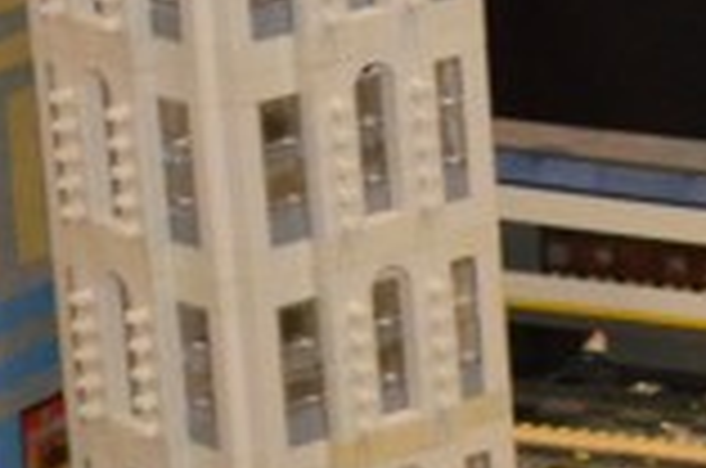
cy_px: 711
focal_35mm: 324
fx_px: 6341
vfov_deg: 4.2
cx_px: 1183
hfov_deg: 6.3
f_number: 5
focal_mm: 34
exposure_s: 1/60
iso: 3200
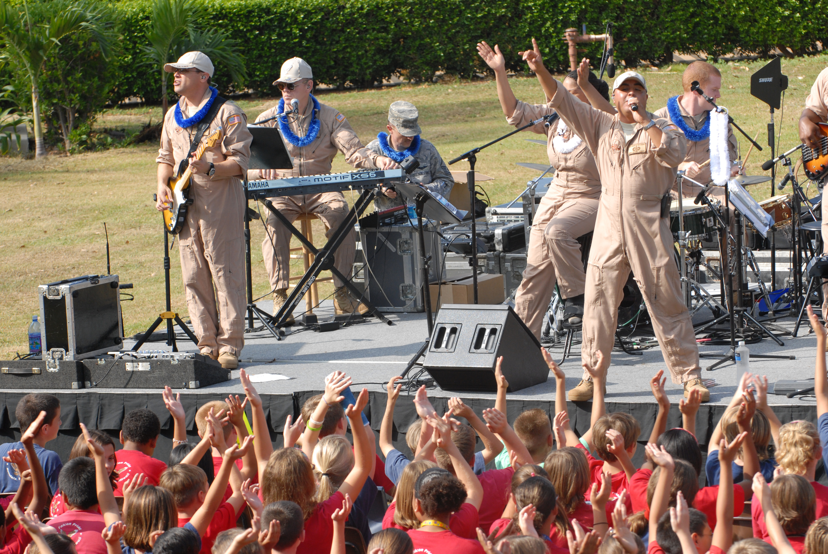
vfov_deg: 7.1
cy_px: 277
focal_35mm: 195
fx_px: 4490
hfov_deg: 10.5
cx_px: 414
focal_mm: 130
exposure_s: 1/320
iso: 250
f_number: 8
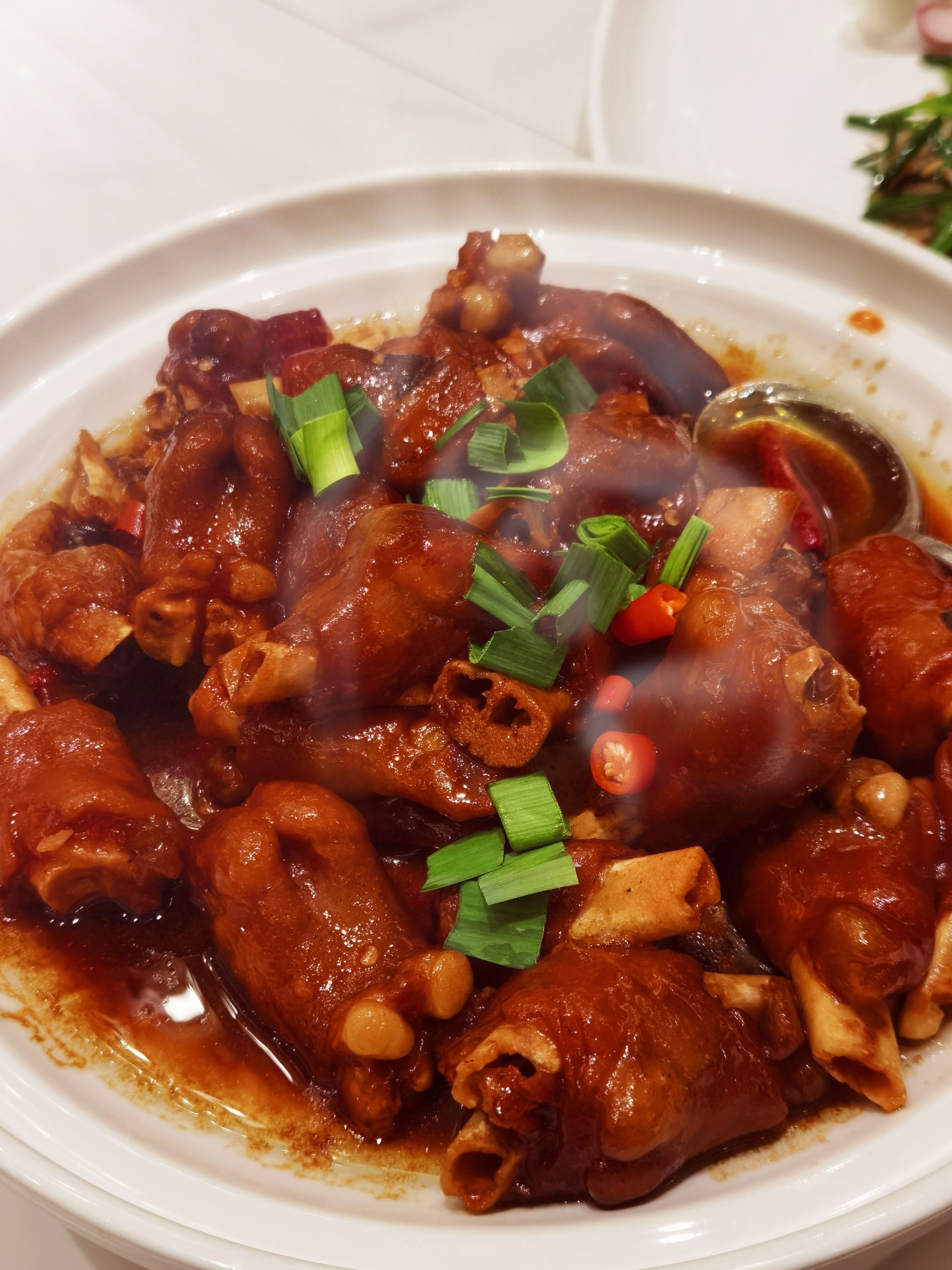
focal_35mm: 50
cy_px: 636
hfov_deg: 29.1
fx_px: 1833
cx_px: 469
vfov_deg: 38.2
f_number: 1.9
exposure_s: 1/476
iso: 160
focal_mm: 6.71
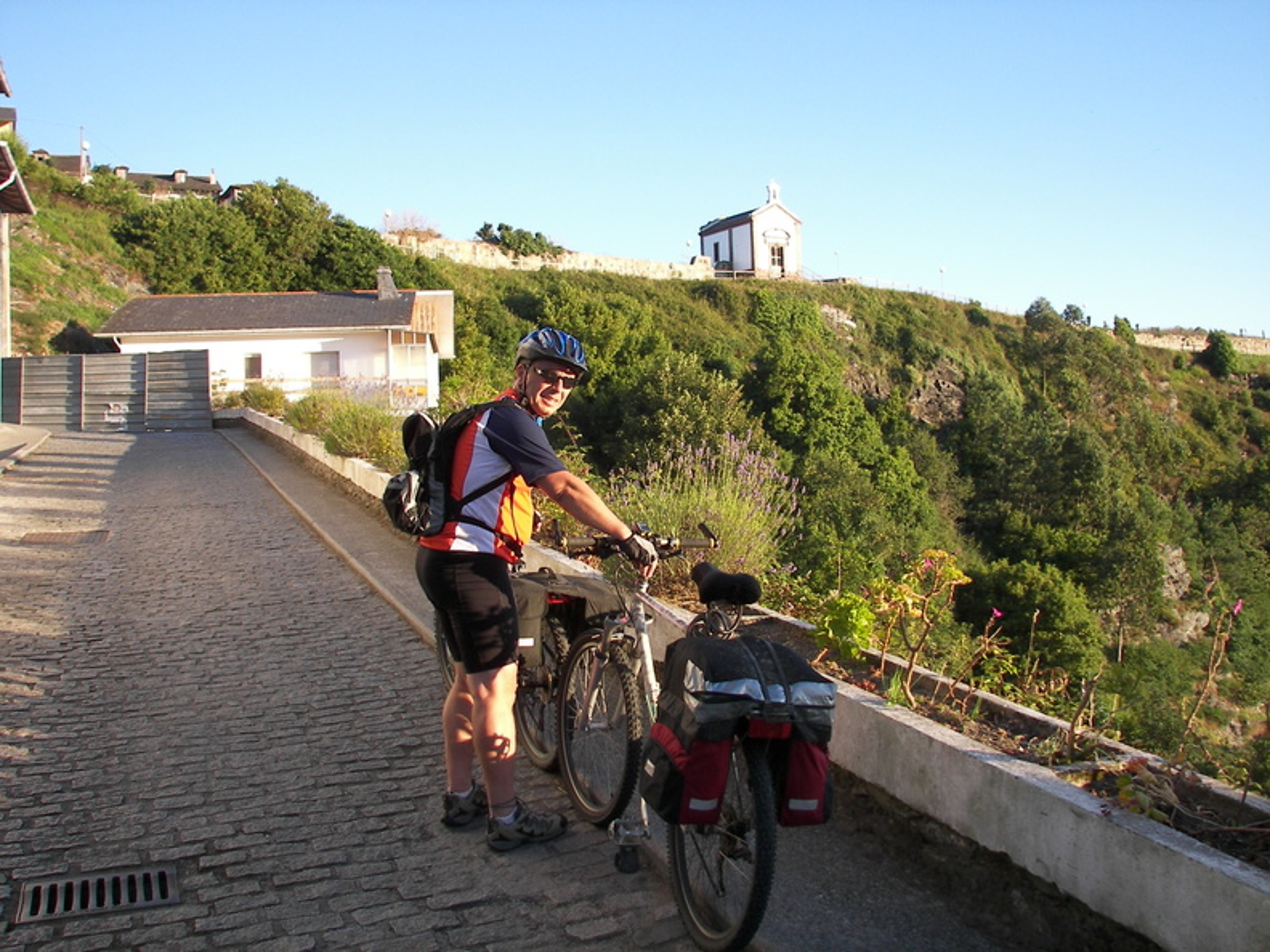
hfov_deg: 51.4
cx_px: 635
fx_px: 1321
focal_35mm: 36
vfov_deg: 39.7
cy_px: 476
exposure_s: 1/160
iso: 50
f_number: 2.8
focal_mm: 6
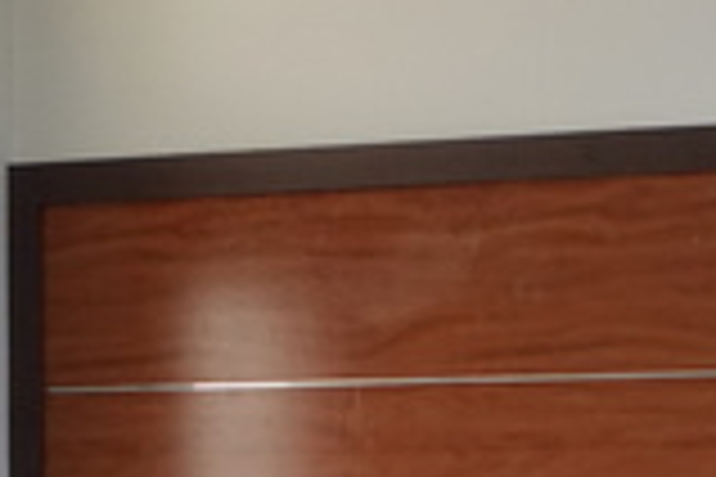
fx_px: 6145
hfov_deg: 6.6
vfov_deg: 4.4
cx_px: 761
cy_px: 529
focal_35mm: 309
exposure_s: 1/100
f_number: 2.8
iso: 800
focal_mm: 25.7
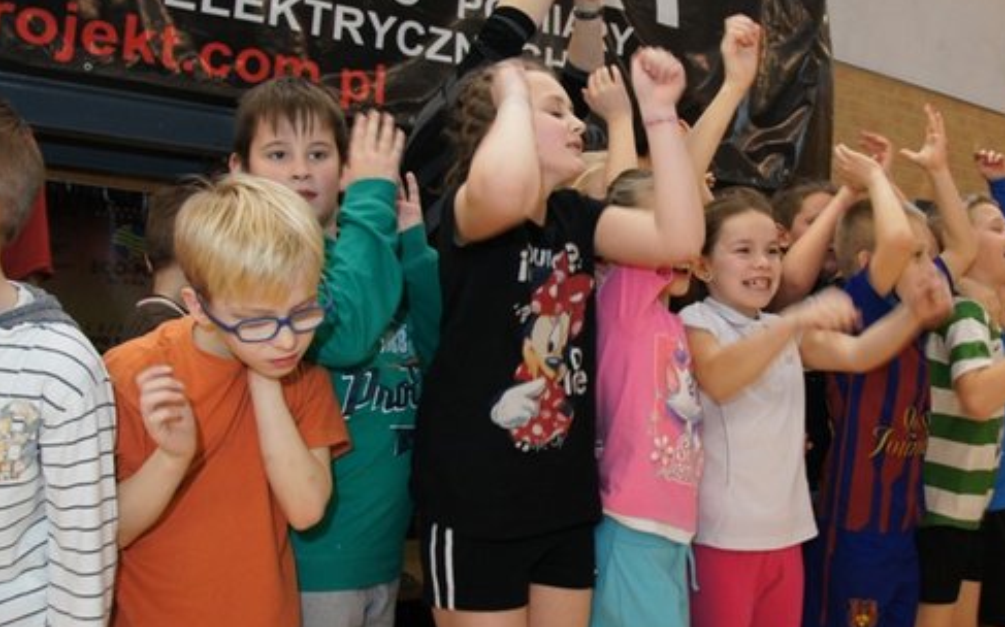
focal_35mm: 35
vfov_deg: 36.5
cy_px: 268
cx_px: 648
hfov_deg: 54.9
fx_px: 950
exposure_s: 1/80
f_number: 5.6
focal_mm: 17
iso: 800
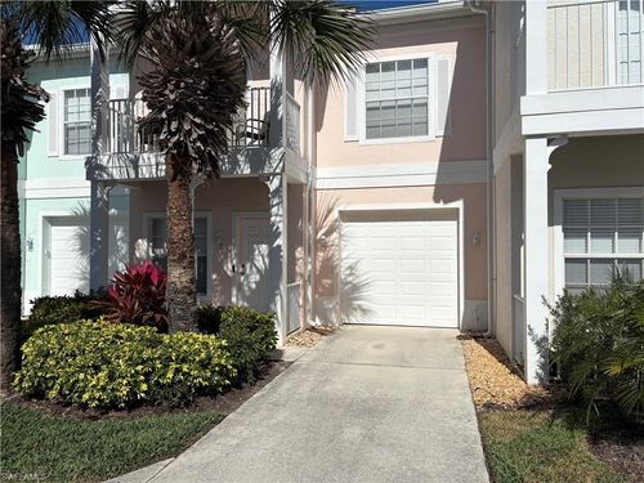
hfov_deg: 67.3
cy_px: 242
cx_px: 322
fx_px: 484
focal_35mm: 26
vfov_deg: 53.1
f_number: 1.6
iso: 50
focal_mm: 5.96
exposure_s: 1/10101
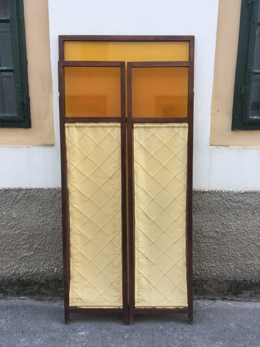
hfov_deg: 48.2
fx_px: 290
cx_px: 130
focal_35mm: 29
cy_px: 174
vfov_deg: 61.7
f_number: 2.2
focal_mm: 4.15
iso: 25
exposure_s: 1/50
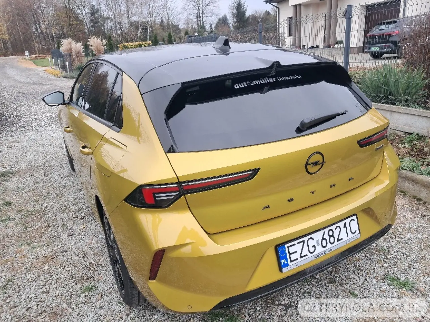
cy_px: 161
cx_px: 215
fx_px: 335
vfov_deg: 51.4
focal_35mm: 27
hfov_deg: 65.3
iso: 50
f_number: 1.8
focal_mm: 4
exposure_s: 1/60.2
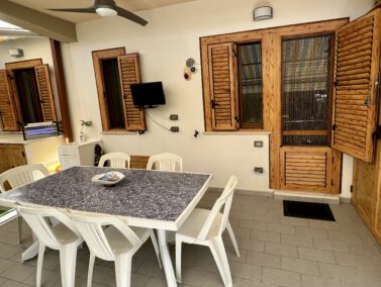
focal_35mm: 19
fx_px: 209
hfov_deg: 84.1
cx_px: 217
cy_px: 130
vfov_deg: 68.7
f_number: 2.2
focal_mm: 2.22
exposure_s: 1/404
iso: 40
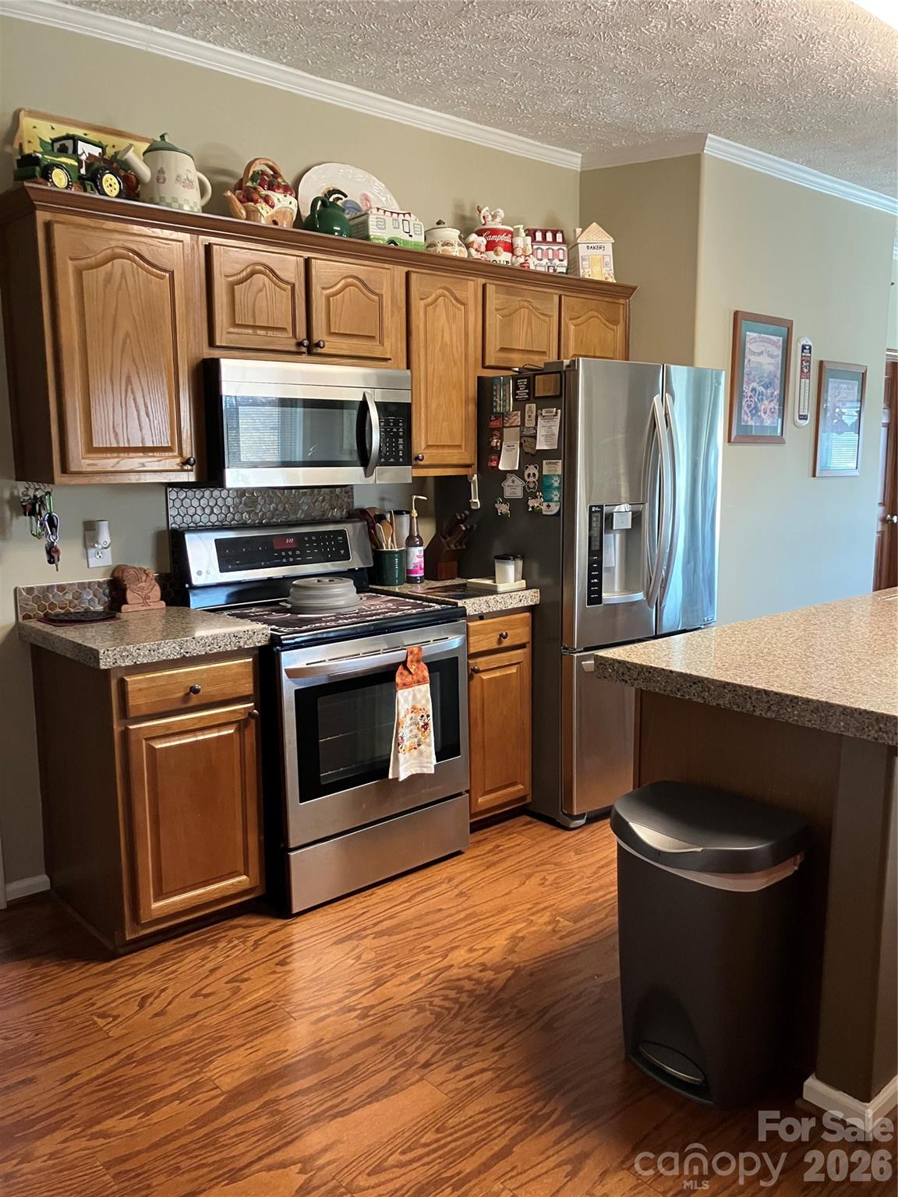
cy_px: 598
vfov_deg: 63.4
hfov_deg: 49.7
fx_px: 968
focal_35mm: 28
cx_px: 449
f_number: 1.8
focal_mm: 3.99
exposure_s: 1/60
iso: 250
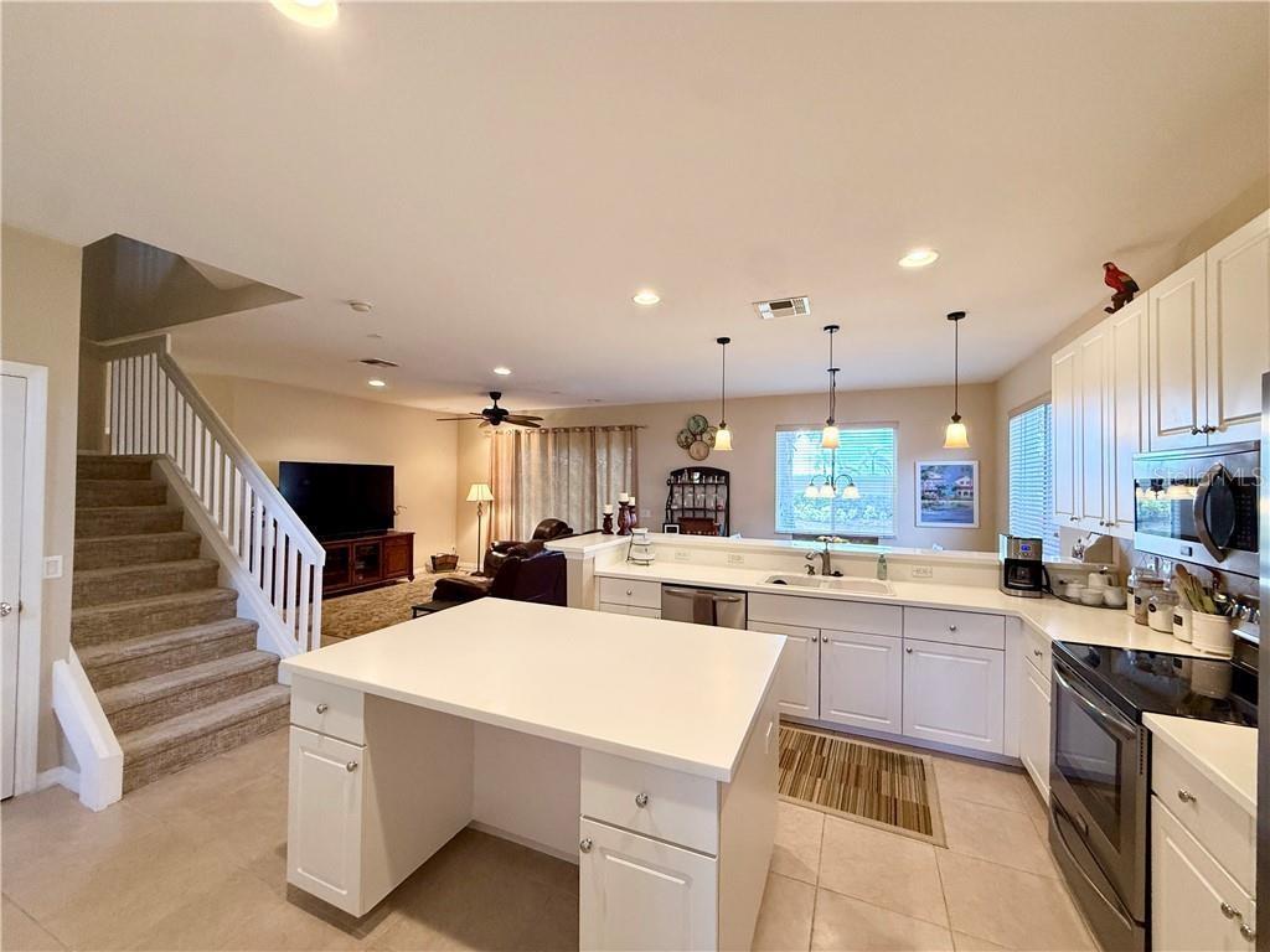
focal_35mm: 14
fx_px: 514
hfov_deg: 102.1
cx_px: 635
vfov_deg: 85.7
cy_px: 476
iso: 400
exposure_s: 1/120
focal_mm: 2.22
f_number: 2.2
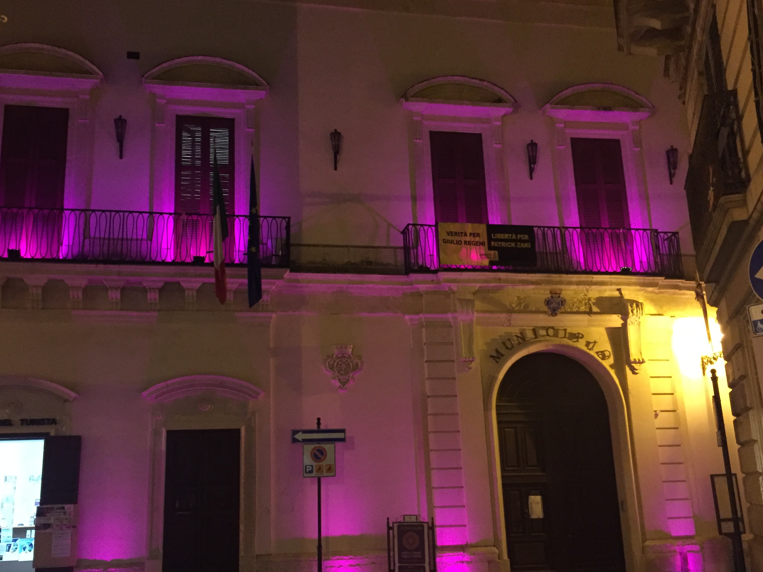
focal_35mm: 35
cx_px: 358
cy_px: 291
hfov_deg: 52.6
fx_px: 771
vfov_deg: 40.7
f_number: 2.2
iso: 400
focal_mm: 4.15
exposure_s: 1/17
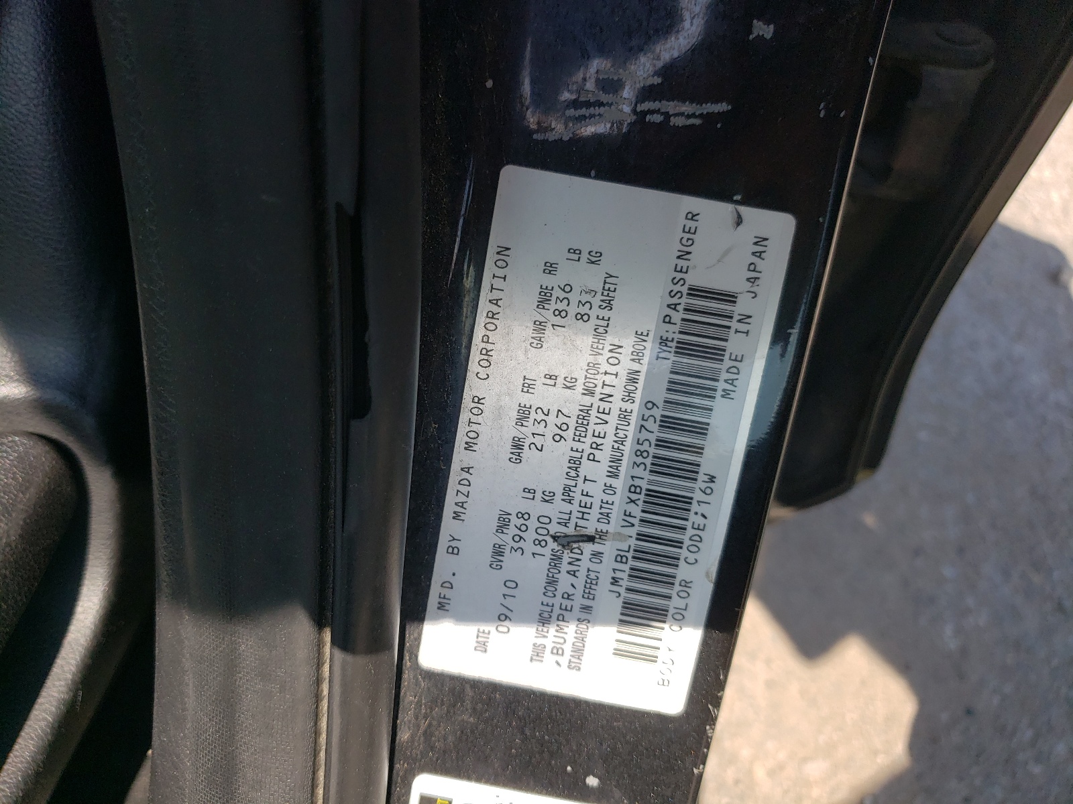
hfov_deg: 67.3
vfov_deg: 53.1
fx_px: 806
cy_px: 402
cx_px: 536
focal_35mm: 26
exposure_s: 1/1667
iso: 50
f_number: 1.5
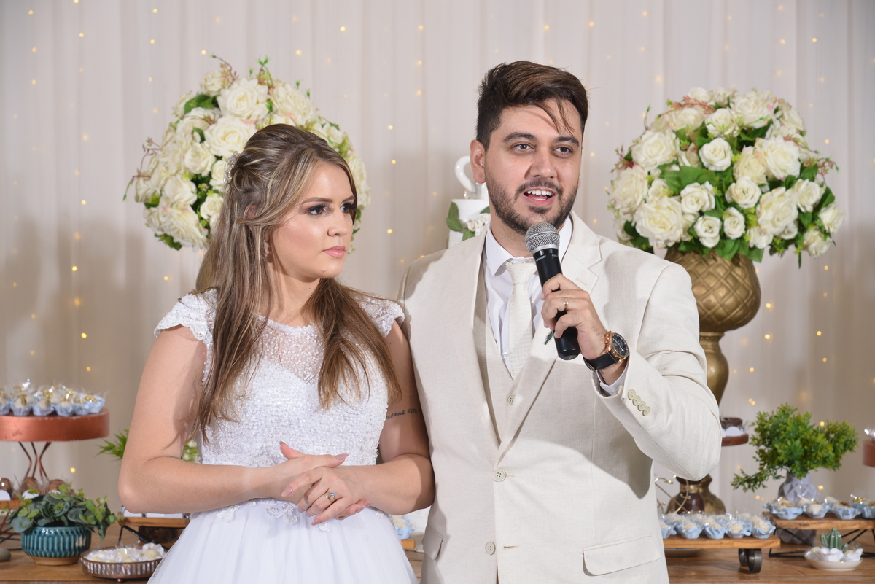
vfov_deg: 15.9
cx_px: 438
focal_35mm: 86
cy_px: 292
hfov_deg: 23.6
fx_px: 2091
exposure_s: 1/100
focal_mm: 86
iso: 1100
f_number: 6.3
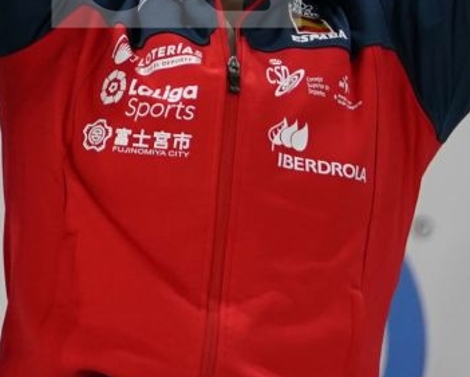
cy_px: -94
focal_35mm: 683
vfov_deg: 2.3
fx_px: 9503
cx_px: -277
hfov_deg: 2.8
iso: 800
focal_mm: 142
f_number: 2.8
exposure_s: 1/250
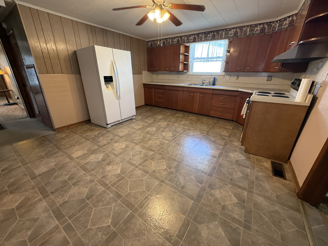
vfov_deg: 85.7
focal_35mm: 14
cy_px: 123
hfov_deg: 102.1
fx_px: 133
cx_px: 164
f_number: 2.2
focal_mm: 2.22
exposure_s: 1/120
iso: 320
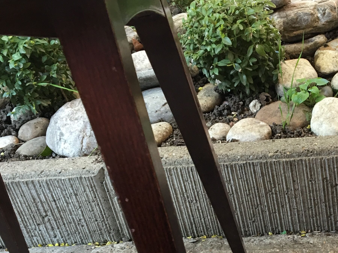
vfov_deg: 22.0
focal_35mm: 65
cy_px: 232
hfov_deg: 29.1
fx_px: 635
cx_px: 278
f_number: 2.2
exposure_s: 1/33
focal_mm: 4.15
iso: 50
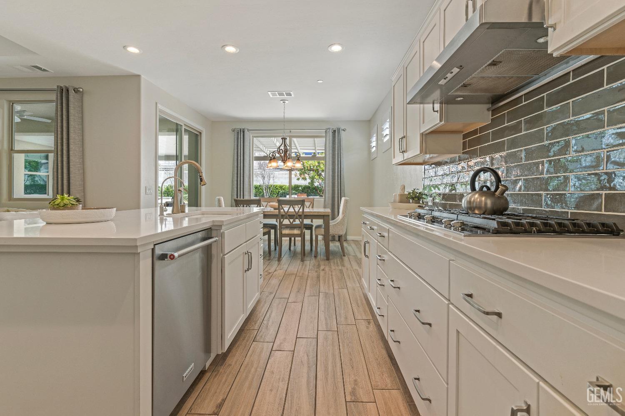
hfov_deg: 93.3
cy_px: 208
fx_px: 295
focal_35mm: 17
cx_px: 312
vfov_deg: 70.4
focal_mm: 17
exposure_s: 1/6
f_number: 7.1
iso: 100
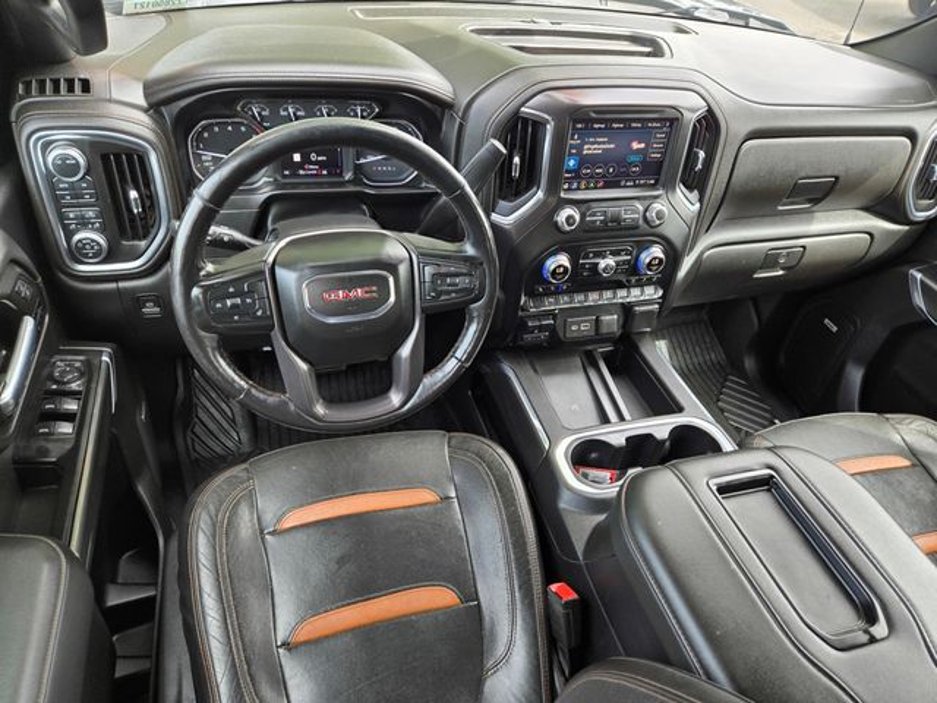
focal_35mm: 23
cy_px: 352
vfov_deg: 58.9
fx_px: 623
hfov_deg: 73.9
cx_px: 468
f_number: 1.8
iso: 64
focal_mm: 5.4
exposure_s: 1/180
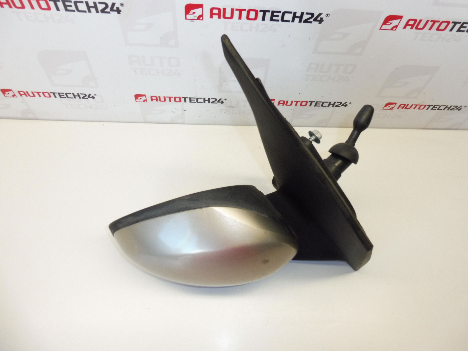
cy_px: 176
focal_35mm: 25
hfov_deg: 69.4
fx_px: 338
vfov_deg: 54.9
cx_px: 234
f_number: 4
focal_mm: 4.4
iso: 200
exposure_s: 1/100
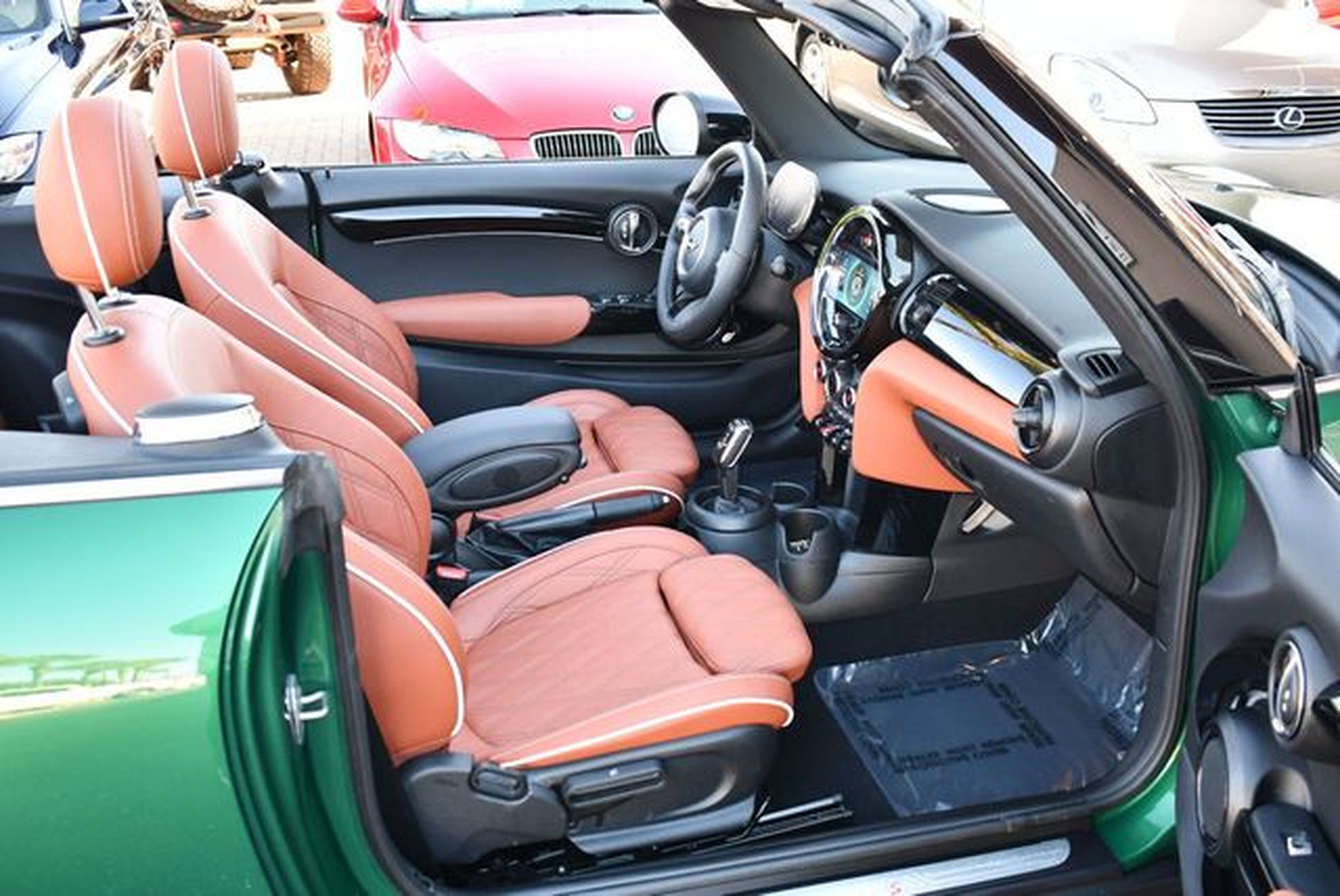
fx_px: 1341
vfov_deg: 36.9
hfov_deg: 53.1
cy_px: 448
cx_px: 670
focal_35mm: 36
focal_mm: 18
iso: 800
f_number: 3.5
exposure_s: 1/200
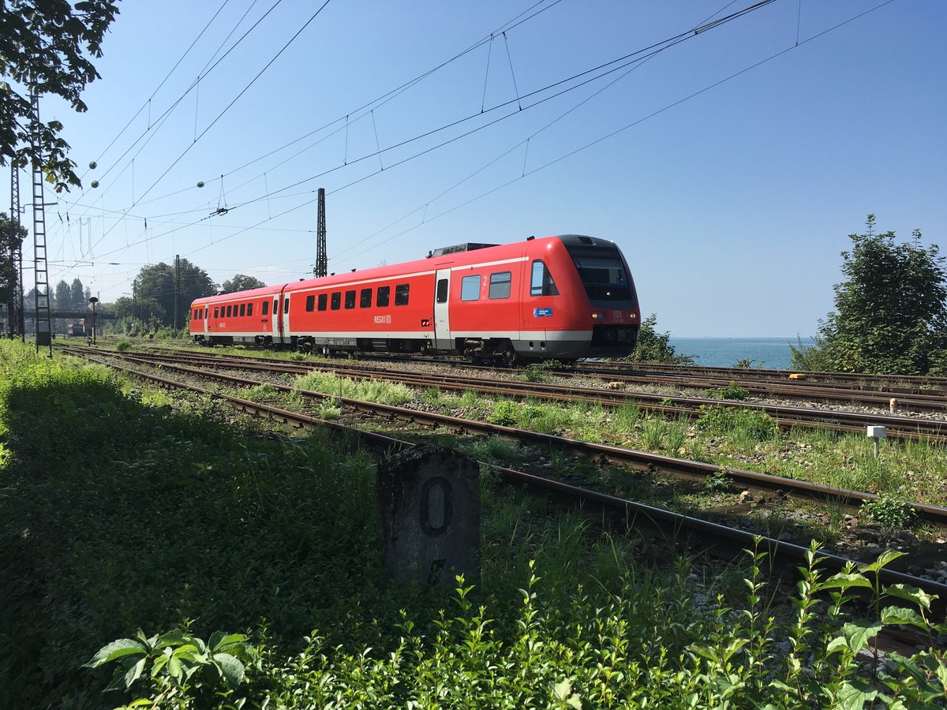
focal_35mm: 29
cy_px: 355
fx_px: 793
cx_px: 474
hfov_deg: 61.7
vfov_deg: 48.2
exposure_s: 1/1789
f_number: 2.2
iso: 25
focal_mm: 4.15
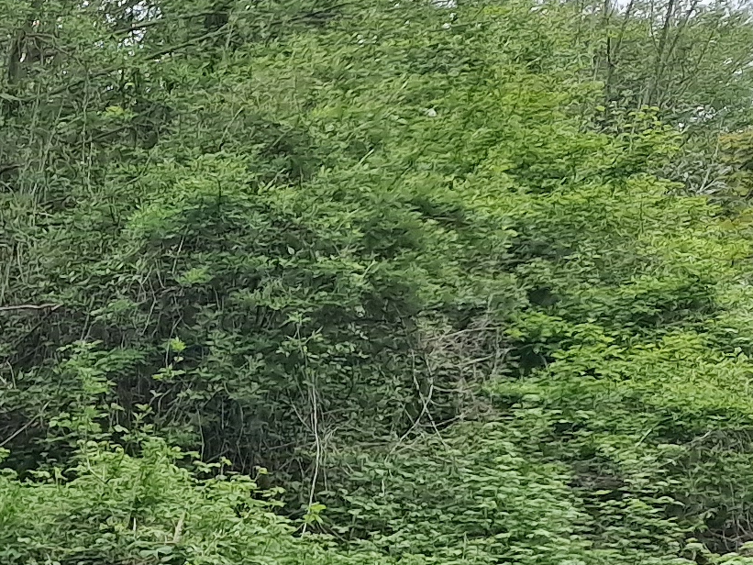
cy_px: 1160
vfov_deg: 11.7
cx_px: -1053
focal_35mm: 112
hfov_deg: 13.2
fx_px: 2437
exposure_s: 1/213
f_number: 1.8
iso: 50
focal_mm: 6.4
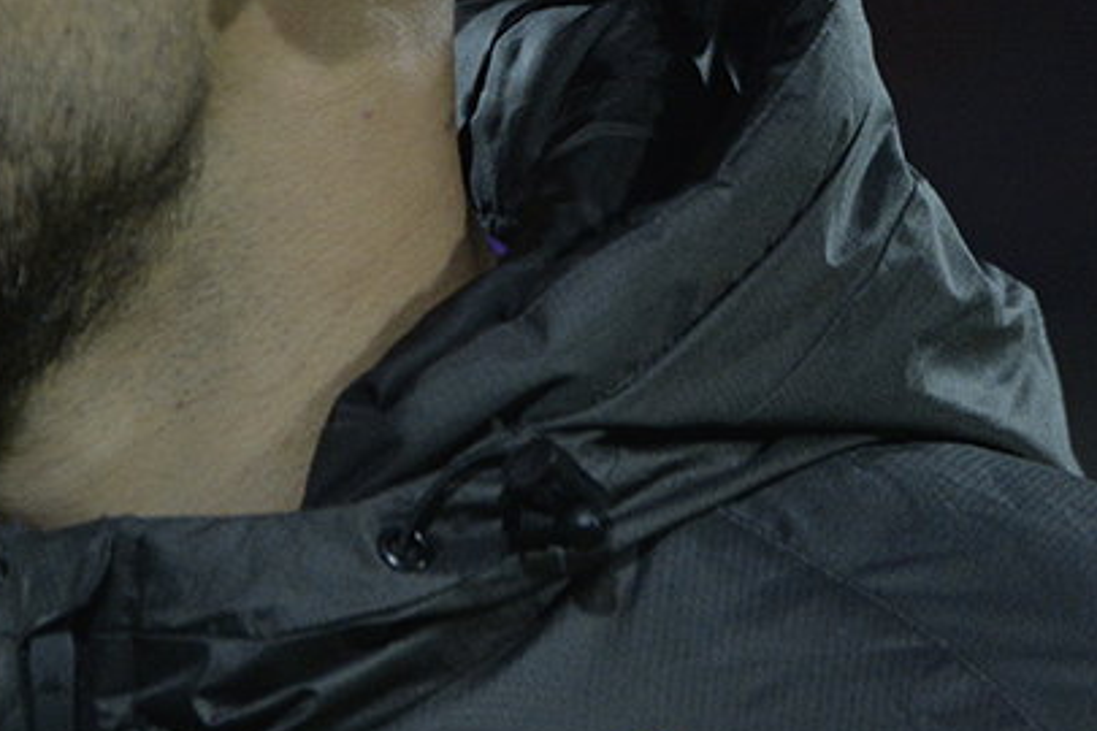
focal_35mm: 1186
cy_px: 11
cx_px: -19
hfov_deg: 1.7
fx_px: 36137
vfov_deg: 1.2
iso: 2500
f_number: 5.6
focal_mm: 400
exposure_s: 1/800
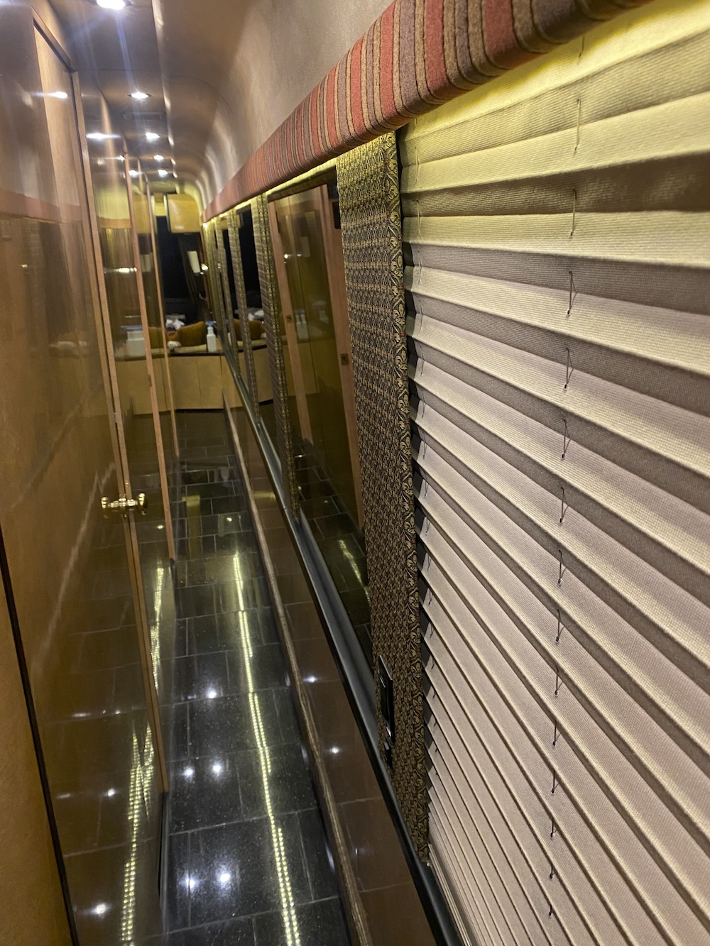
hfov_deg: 53.1
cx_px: 355
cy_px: 473
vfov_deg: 67.3
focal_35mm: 26
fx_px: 711
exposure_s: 1/44
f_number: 1.8
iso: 320
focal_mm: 4.25
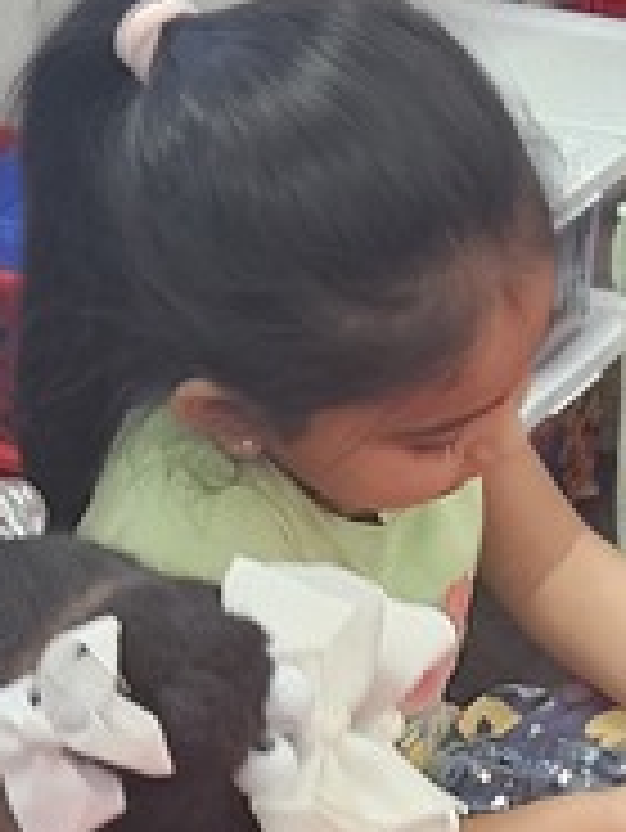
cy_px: 1030
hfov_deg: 11.6
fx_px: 3059
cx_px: 626
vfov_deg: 14.9
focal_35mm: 127
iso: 640
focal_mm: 5.4
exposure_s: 1/36.1
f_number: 1.8
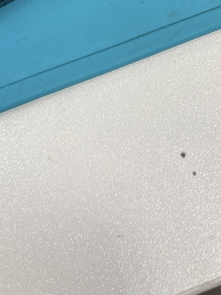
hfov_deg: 20.1
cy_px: -105
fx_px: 604
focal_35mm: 71
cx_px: 1
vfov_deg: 23.6
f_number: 1.6
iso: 80
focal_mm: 4.2
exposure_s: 1/100
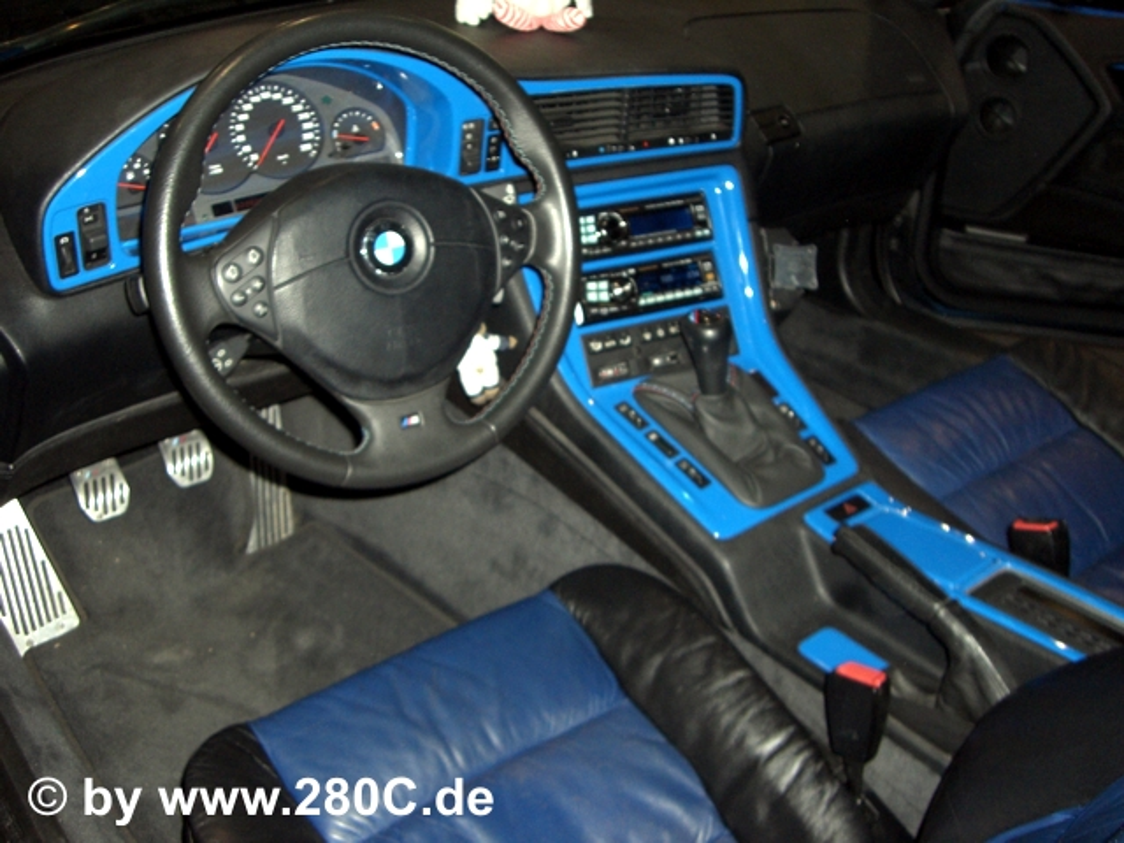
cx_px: 562
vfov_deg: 37.7
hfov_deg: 49.0
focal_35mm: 38
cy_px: 422
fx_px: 1234
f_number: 2.7
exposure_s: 1/60
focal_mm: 6.2
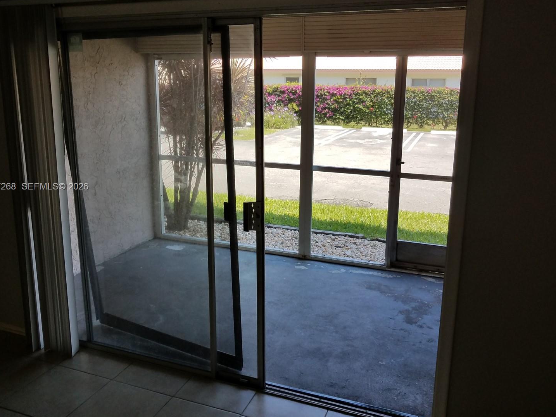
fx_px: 466
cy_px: 187
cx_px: 278
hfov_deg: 61.7
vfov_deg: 48.2
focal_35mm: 29
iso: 40
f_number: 1.7
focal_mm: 4.2
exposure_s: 1/536
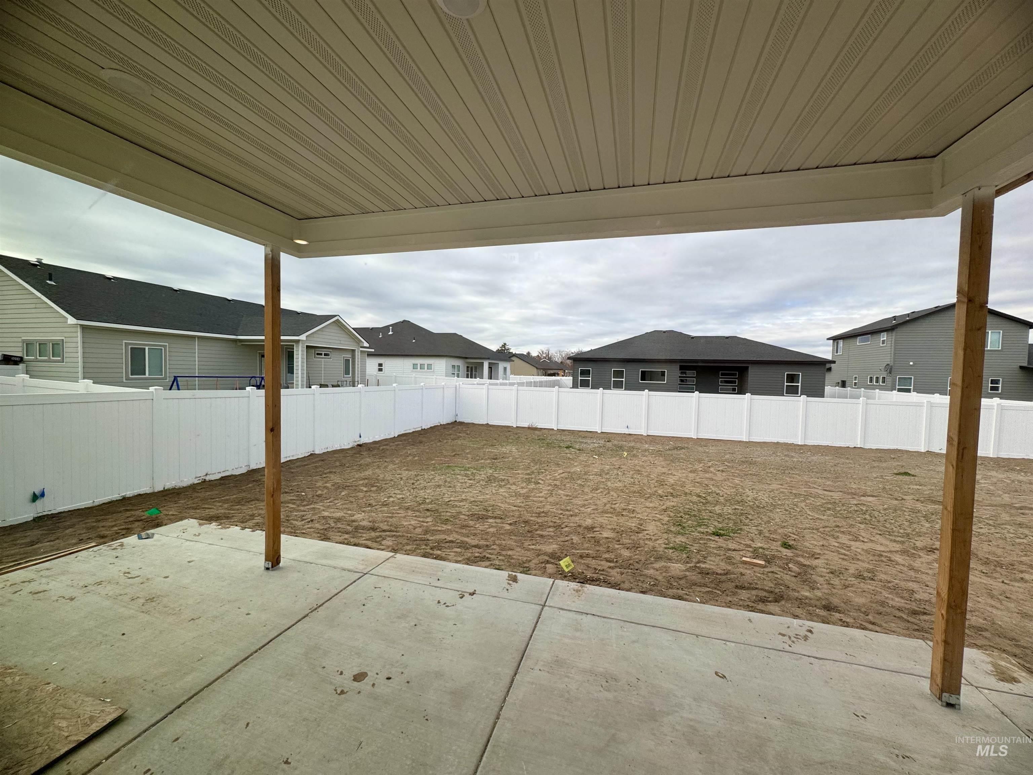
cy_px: 388
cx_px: 516
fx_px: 418
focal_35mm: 14
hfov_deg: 102.1
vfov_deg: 85.7
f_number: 2.2
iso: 40
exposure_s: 1/849
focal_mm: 2.22
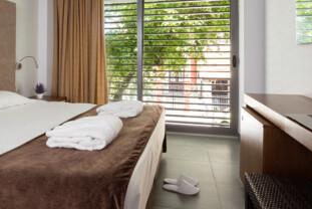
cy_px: 57
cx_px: 124
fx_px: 234
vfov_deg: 46.6
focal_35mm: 27
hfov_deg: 66.7
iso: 500
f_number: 8
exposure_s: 1/40
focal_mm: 14
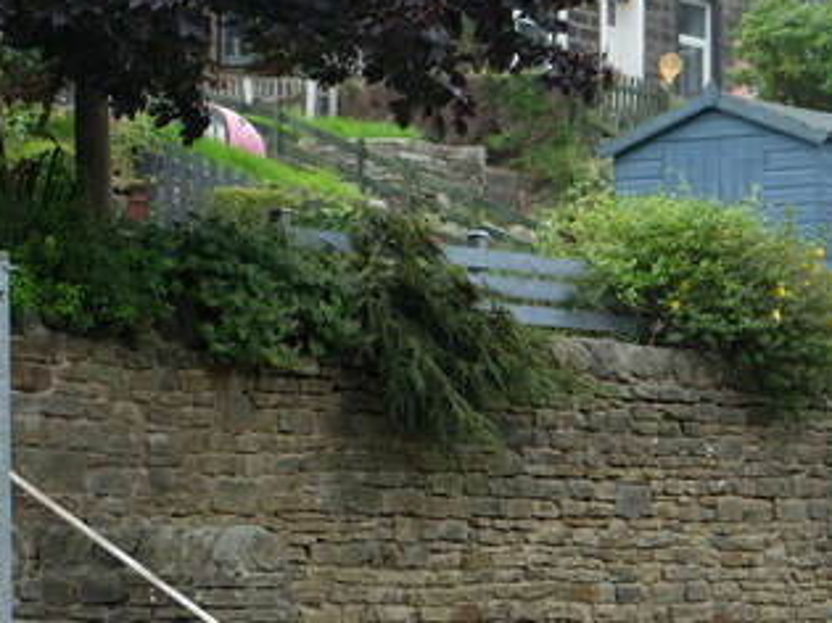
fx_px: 4421
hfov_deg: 10.7
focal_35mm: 184
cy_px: 539
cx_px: 351
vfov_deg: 8.0
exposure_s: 1/170
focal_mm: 50.5
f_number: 5.6
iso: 200
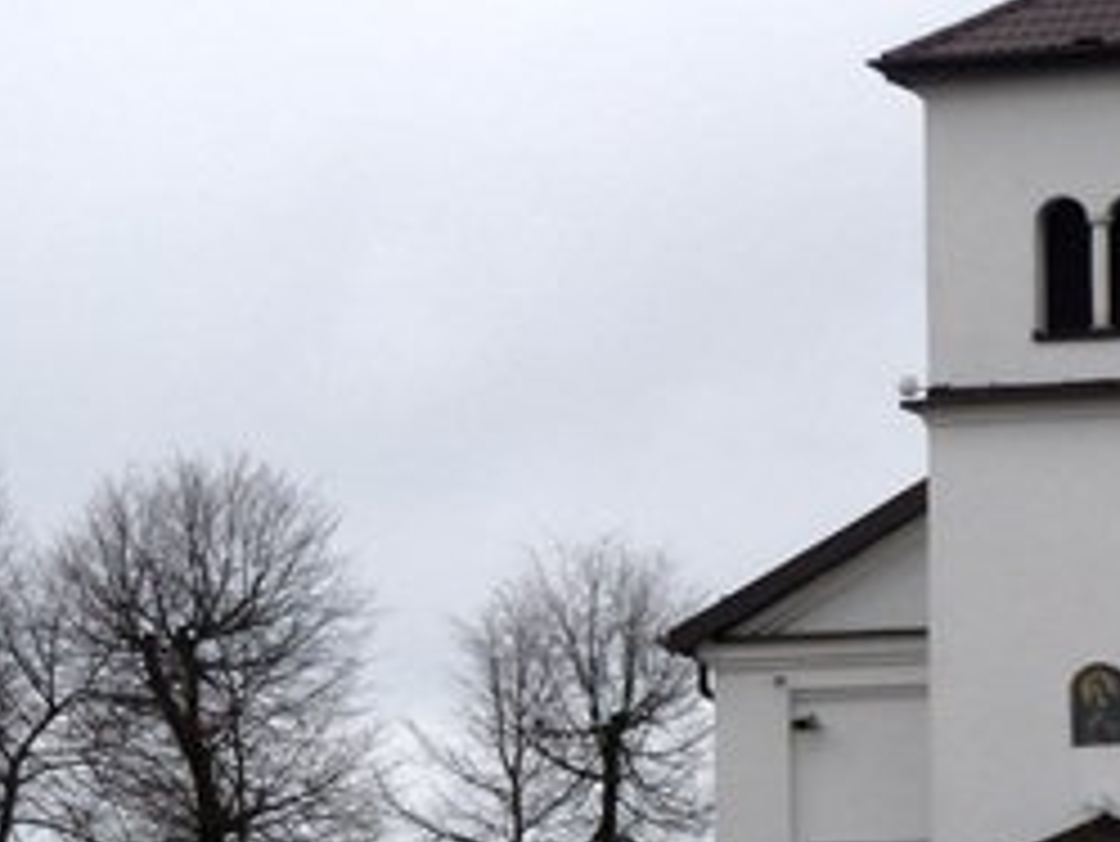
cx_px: 666
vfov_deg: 4.1
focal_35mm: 363
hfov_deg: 5.5
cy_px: 558
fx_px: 11751
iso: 100
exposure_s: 1/250
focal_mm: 20.2
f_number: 5.1
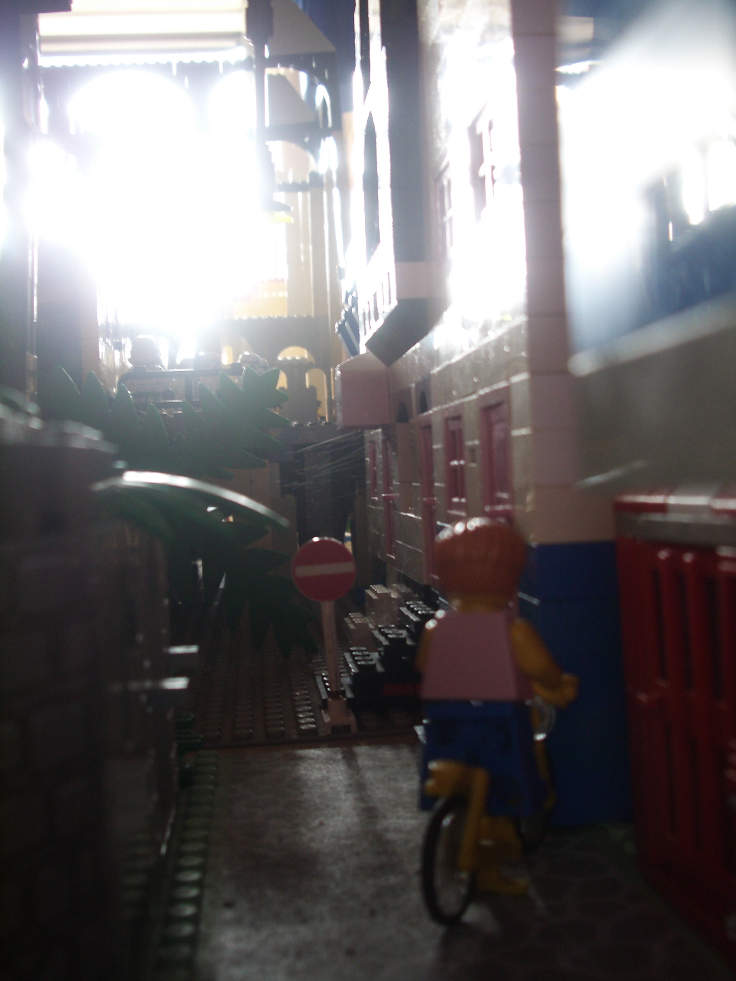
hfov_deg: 35.1
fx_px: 1162
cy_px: 490
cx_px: 368
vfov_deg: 45.8
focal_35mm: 41
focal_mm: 6.8
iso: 100
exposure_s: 1/10
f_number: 2.8
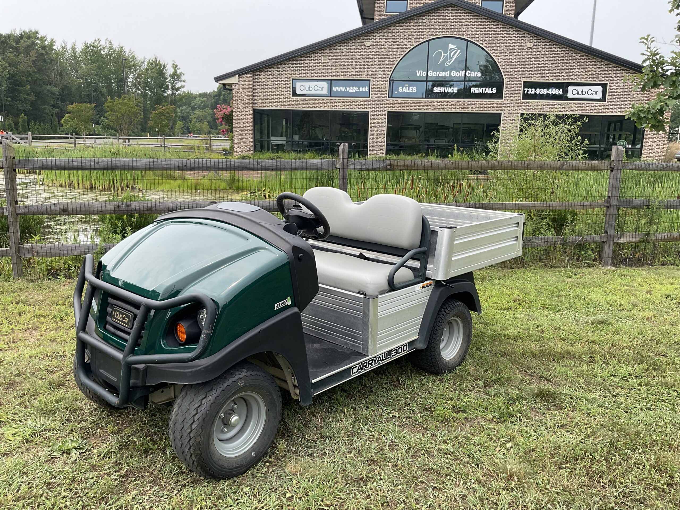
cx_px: 340
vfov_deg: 48.2
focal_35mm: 29
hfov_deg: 61.7
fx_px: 570
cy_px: 255
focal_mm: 3
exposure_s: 1/650
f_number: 1.8
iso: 16
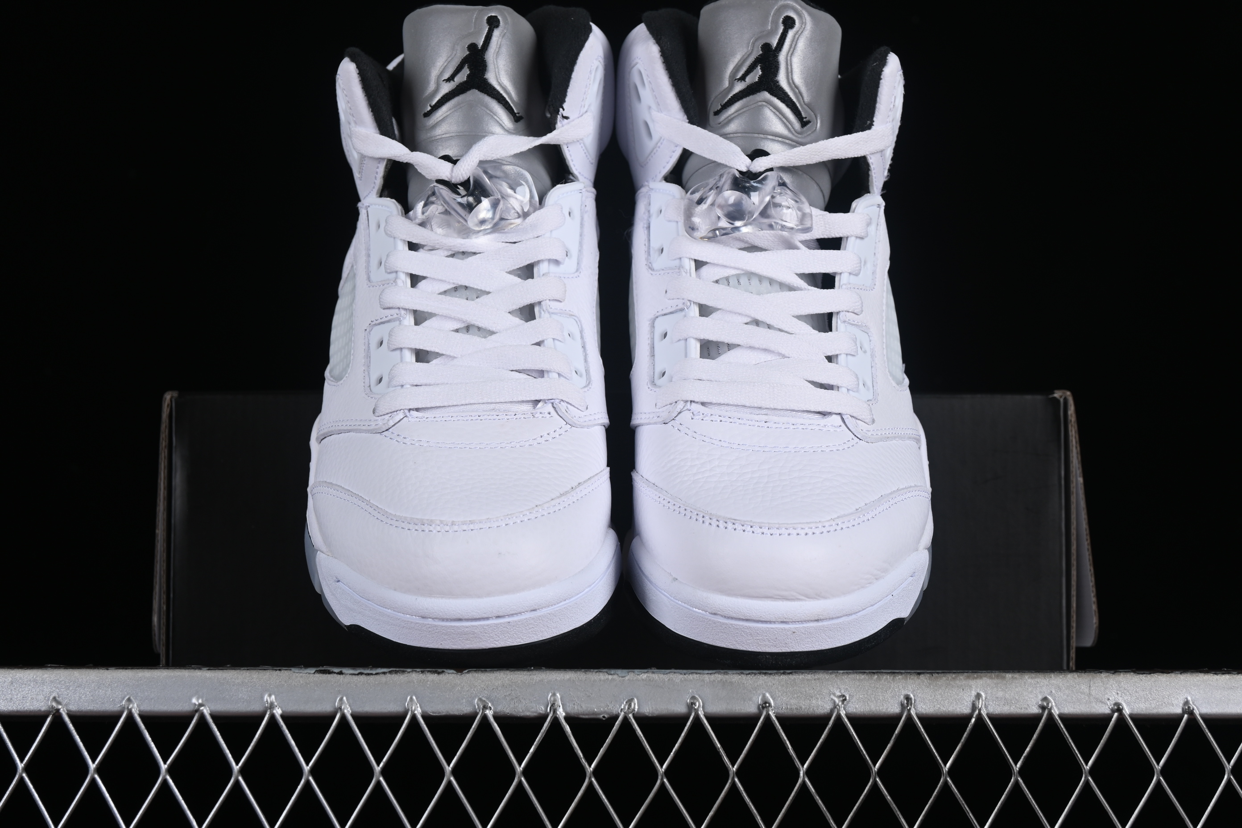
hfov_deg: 27.0
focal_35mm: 75
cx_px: 621
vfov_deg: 18.2
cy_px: 414
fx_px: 2587
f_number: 8
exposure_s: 1/125
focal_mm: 50
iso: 160
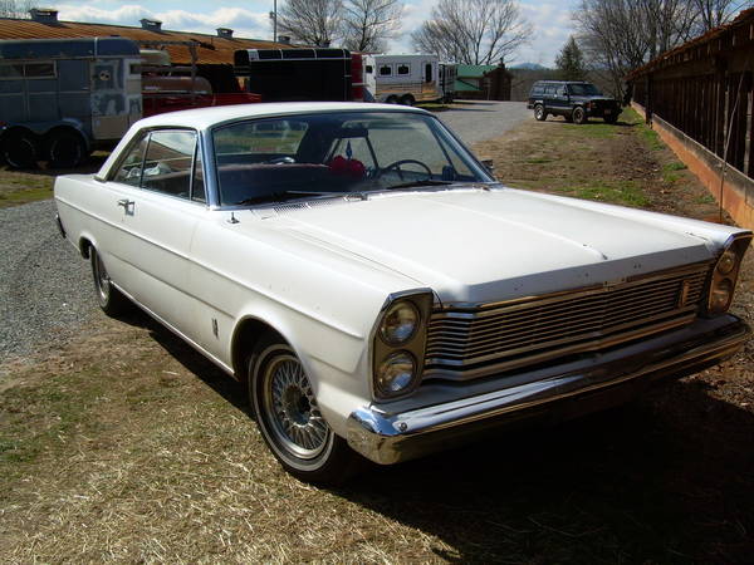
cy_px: 282
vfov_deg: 37.7
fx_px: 828
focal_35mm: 38
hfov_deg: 49.0
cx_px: 377
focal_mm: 6.3
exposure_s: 1/594
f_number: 4.6
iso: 50
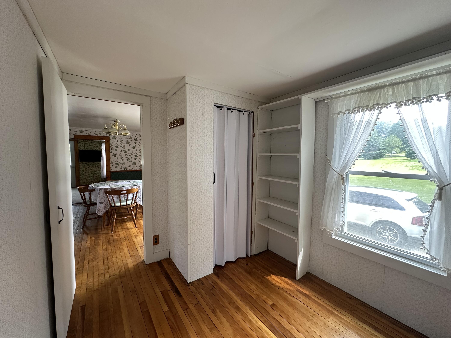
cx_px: 226
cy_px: 169
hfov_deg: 102.1
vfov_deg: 85.7
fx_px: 182
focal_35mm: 14
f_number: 2.2
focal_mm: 2.22
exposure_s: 1/99
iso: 160
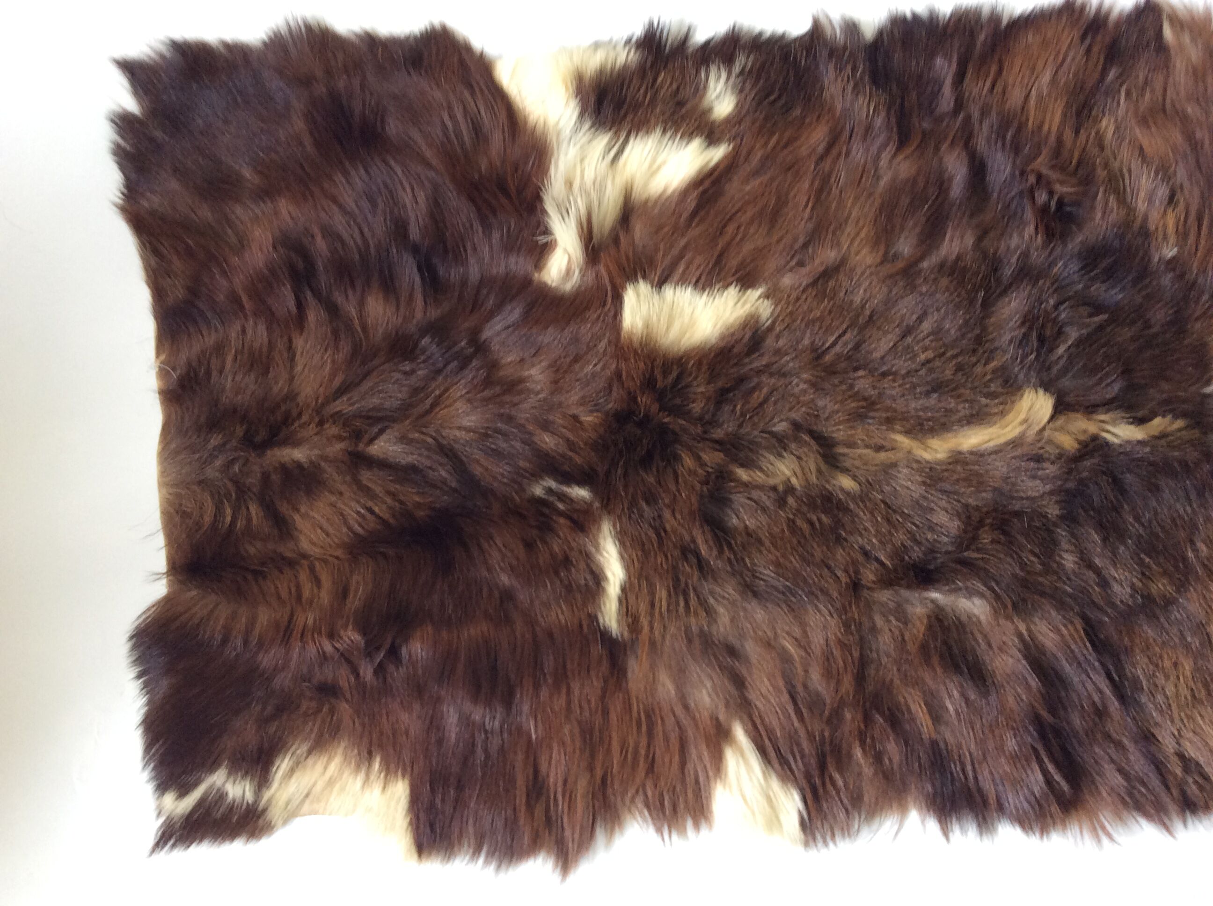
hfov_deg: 56.9
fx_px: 1120
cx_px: 606
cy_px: 453
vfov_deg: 44.1
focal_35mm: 32
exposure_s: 1/25
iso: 64
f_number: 2.4
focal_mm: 3.3
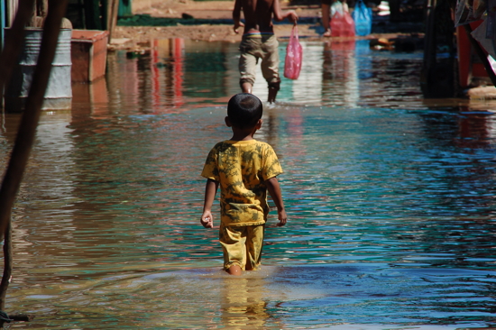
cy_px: 165
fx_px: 5163
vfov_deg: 3.7
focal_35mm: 375
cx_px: 248
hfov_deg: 5.5
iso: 200
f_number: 11
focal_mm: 250
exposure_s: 1/200
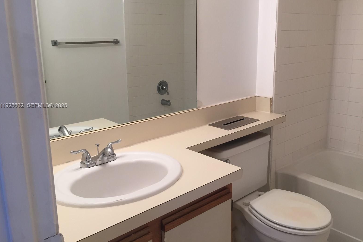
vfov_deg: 42.2
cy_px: 106
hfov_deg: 60.3
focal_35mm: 31
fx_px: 313
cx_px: 181
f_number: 2.2
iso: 40
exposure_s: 1/40
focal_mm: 4.15
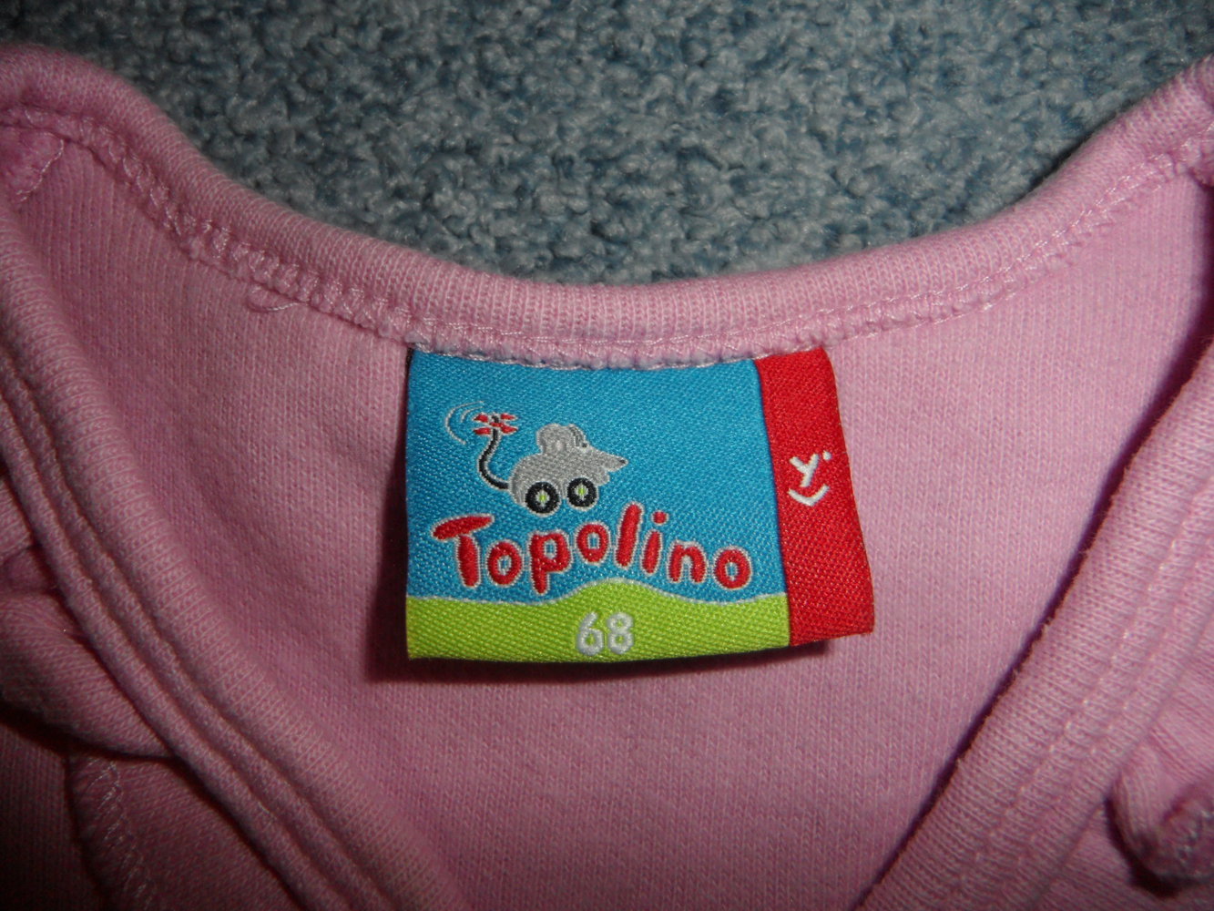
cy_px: 456
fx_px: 842
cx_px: 607
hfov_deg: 71.6
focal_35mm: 24
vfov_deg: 56.8
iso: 100
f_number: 8.2
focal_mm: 4.1
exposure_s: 1/10
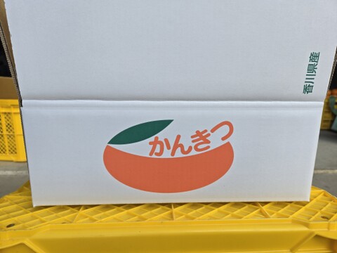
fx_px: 224
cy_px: 126
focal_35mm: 23
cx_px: 168
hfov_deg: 73.9
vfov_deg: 58.9
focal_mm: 5.4
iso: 25
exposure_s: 1/1170
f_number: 1.8
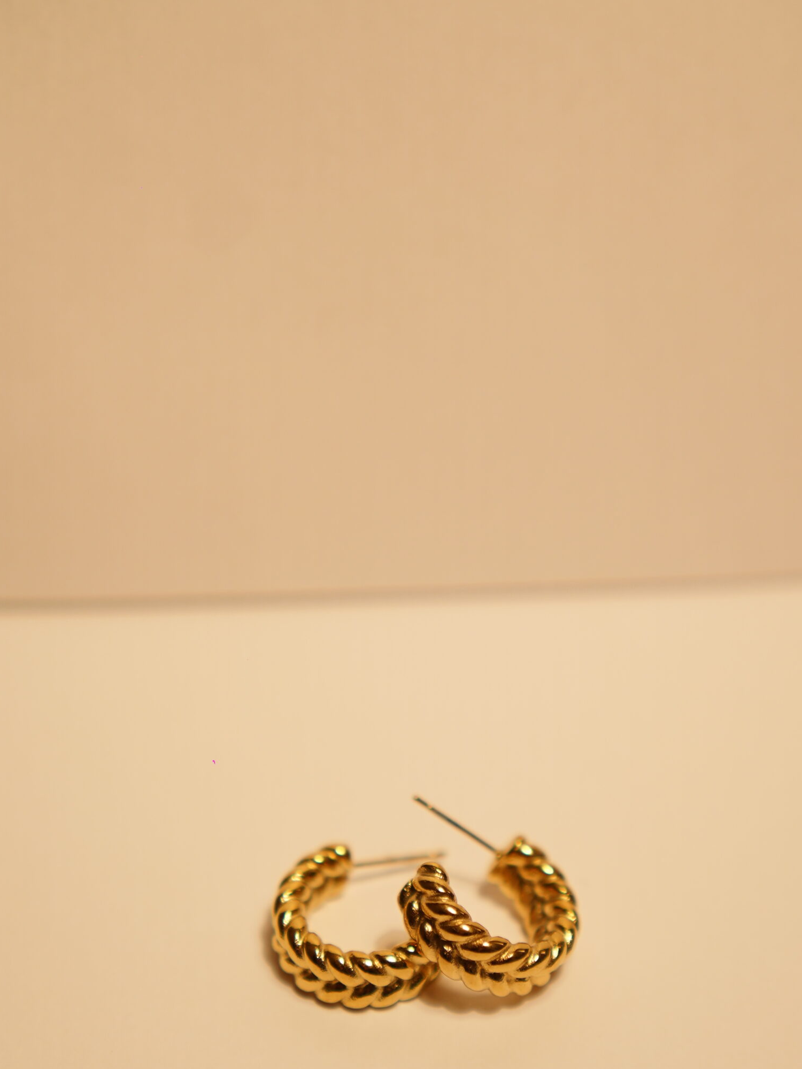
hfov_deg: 22.9
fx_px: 1977
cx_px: 437
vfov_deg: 30.2
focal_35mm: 64
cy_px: 657
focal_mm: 35
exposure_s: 1/200
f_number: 2.5
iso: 200
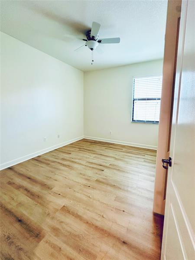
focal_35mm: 14
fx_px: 105
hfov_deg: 85.7
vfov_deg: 102.1
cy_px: 130
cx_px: 98
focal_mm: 2.22
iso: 250
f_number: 2.2
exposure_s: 1/120
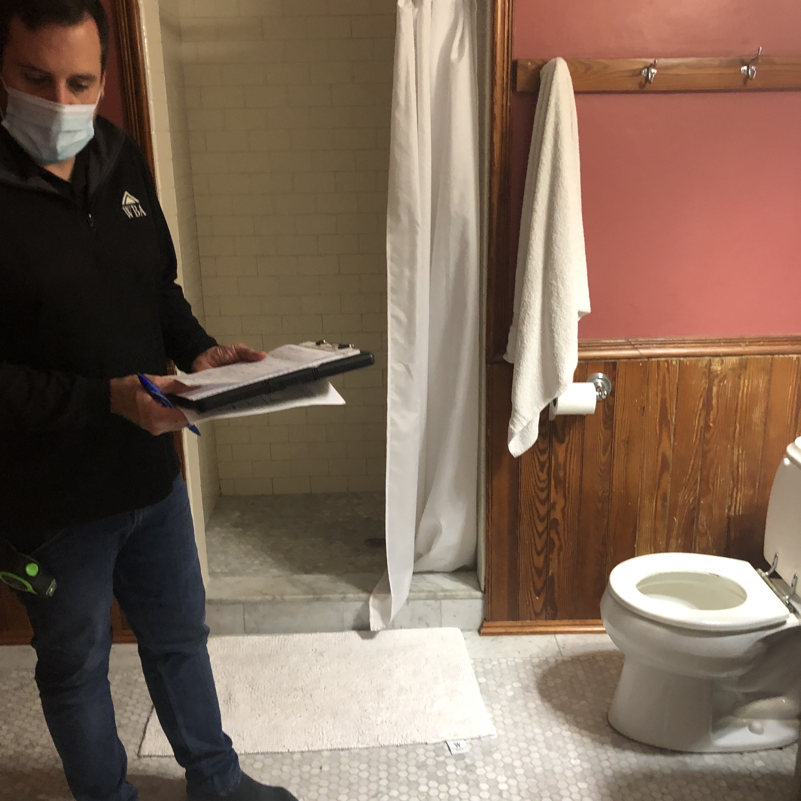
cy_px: 409
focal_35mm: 34
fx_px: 890
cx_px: 391
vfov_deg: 48.4
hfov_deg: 48.4
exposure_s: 1/15
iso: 100
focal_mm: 3.99
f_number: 1.8
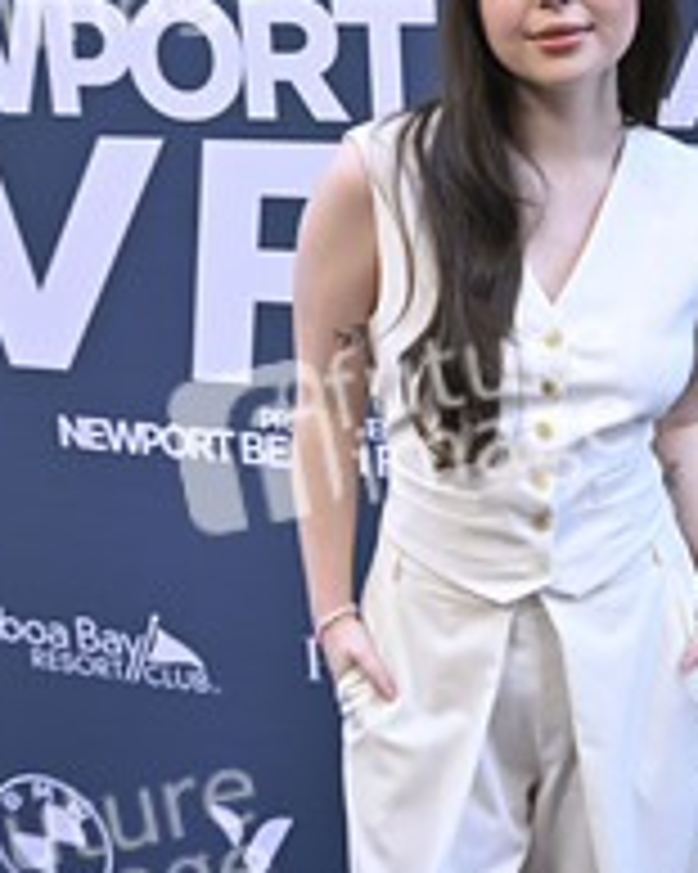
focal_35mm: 62
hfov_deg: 24.3
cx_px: 531
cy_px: 652
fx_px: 1602
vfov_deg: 30.0
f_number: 6.3
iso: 1000
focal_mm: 32
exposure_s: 1/320
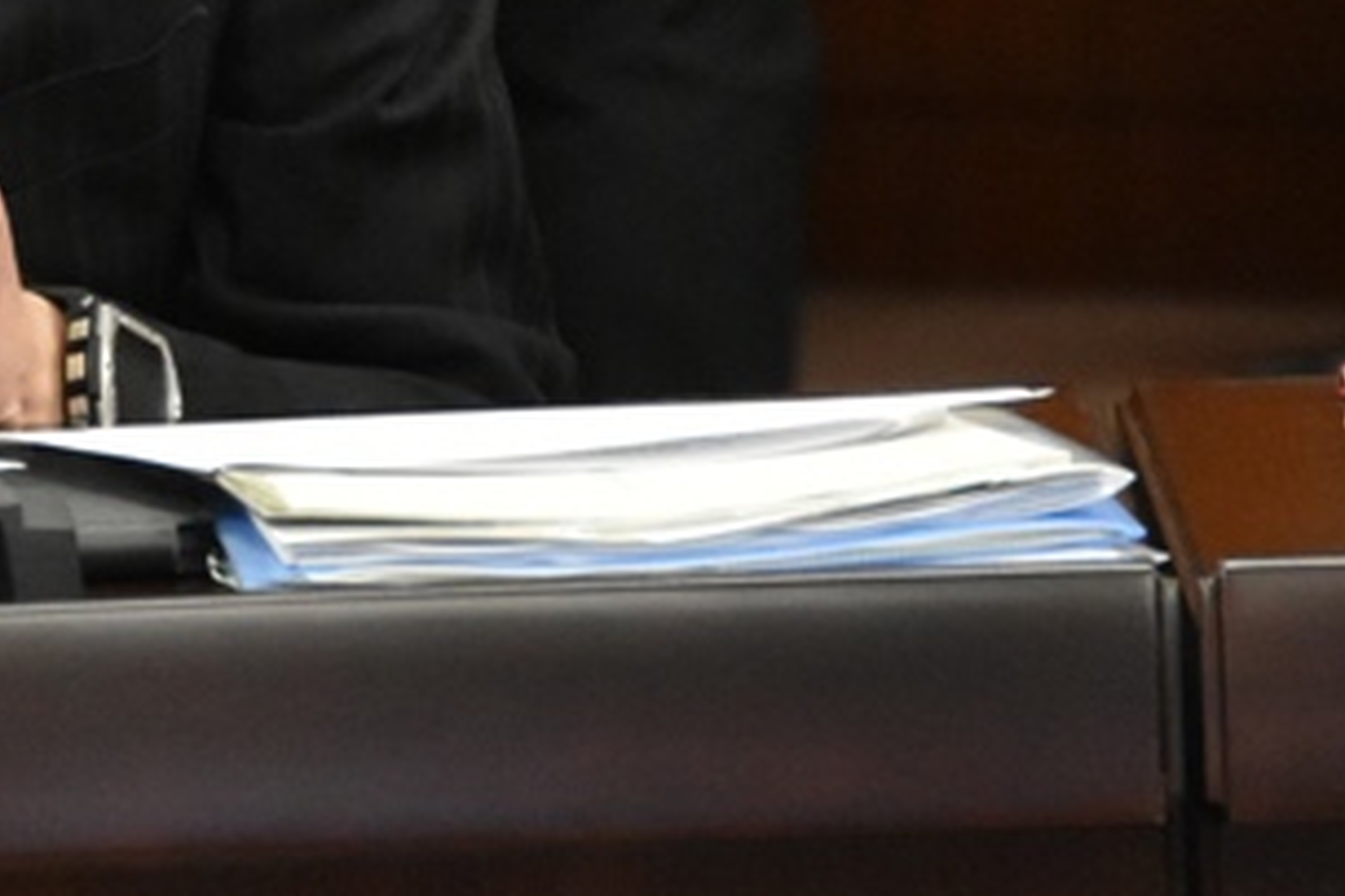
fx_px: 24457
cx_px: -40
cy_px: -536
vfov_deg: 2.1
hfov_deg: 3.1
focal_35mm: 655
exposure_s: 1/160
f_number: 6.3
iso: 2500
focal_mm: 130
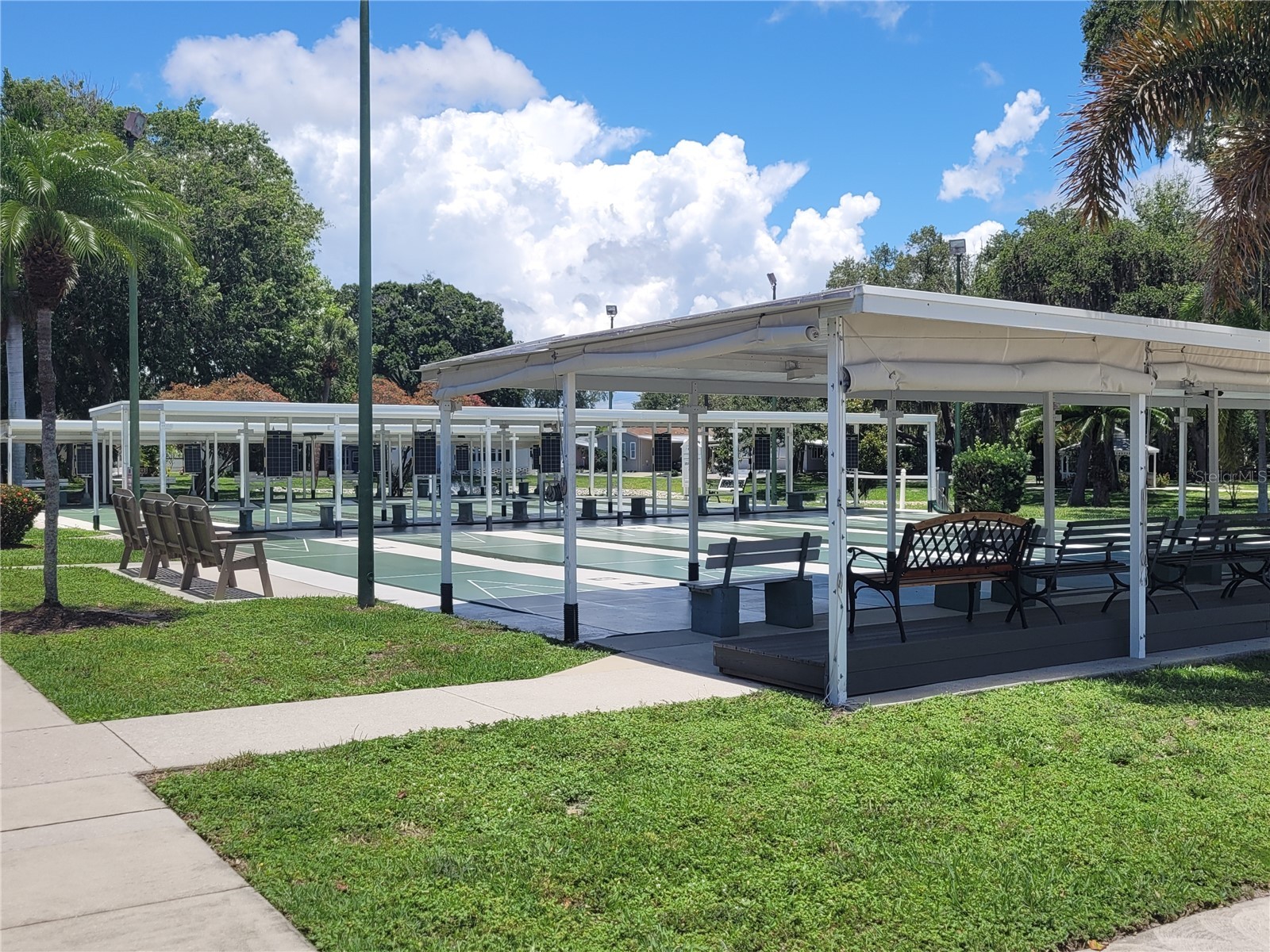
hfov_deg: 67.3
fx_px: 954
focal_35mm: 26
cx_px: 635
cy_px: 476
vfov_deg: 53.1
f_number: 1.8
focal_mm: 5.4
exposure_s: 1/2572
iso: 40
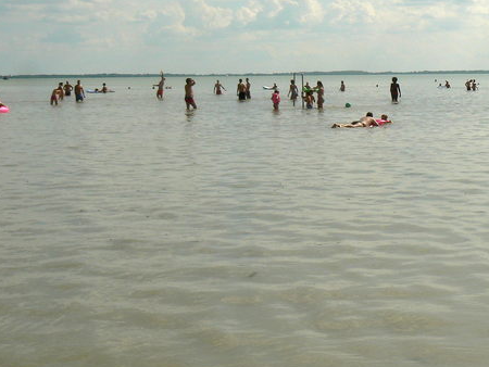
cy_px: 99
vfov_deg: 22.8
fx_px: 905
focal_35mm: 64
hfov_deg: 29.2
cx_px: 428
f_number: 8
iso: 80
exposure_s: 1/640
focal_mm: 6
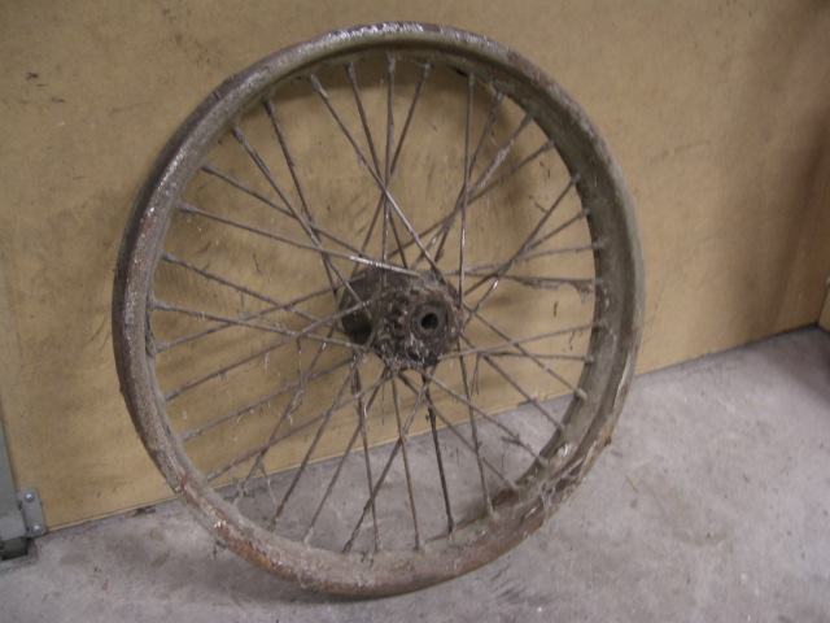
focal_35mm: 38
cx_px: 415
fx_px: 911
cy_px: 312
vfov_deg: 37.7
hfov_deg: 49.0
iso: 200
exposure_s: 1/13
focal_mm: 7.9
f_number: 2.8
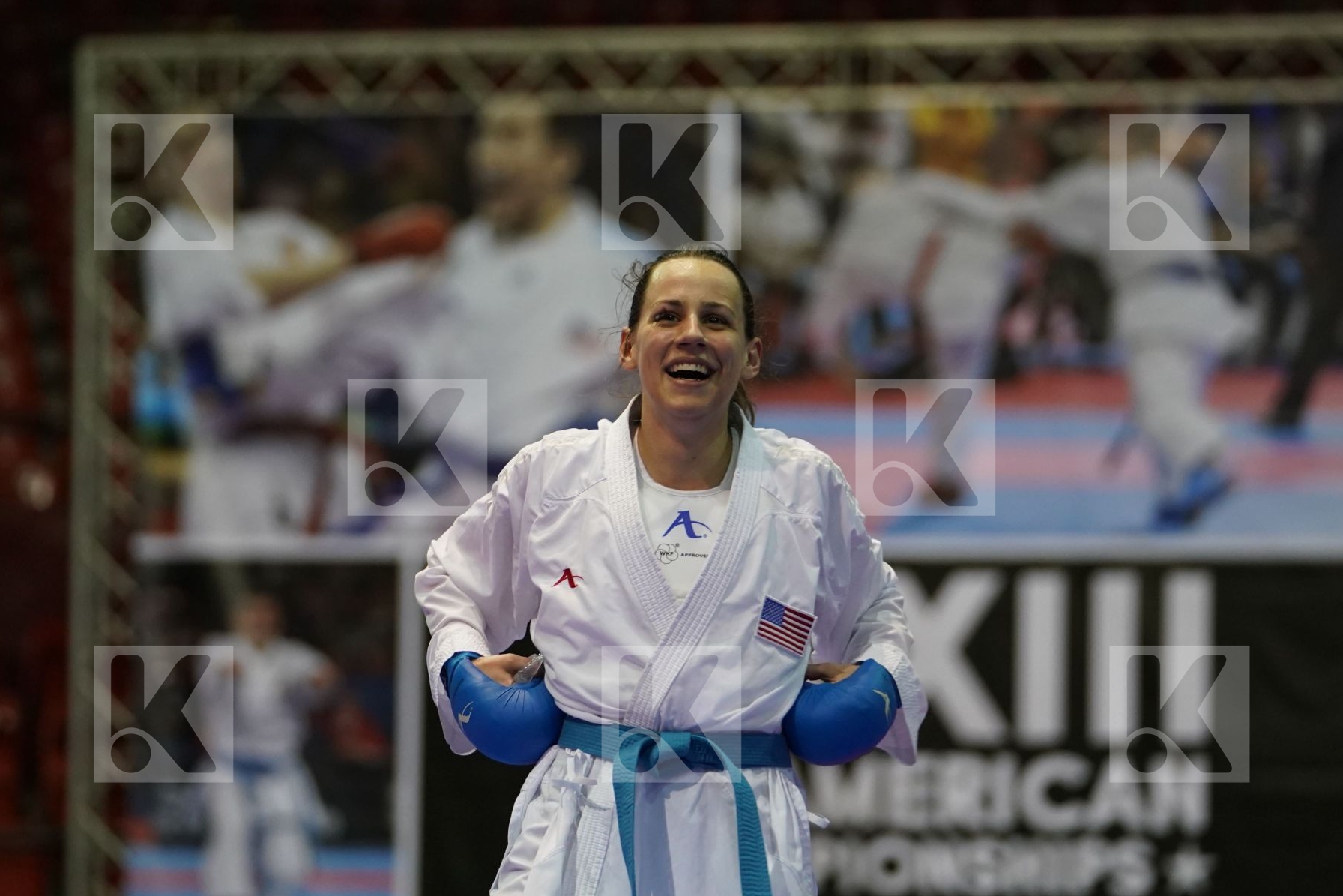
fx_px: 8916
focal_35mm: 239
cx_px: 672
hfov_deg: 8.6
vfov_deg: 5.8
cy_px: 448
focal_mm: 159
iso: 2500
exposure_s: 1/250
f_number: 2.8
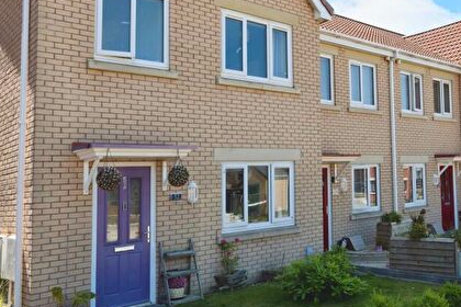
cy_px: 69
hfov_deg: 54.4
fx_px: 448
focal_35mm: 35
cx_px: 210
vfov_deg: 36.7
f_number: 8
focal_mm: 14
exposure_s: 1/320
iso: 200
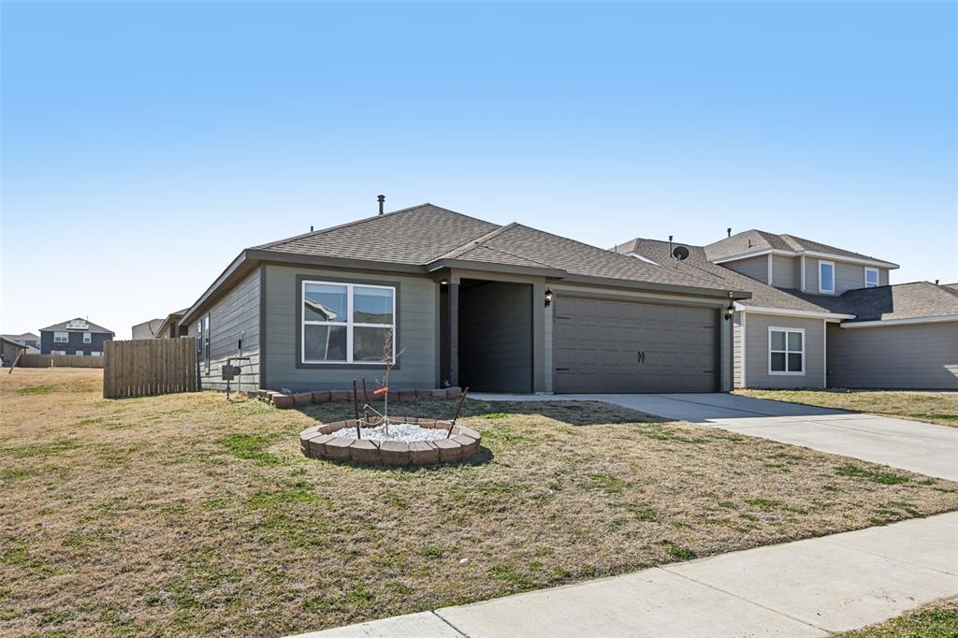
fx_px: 638
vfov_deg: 53.1
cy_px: 319
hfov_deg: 73.8
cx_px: 479
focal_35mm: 24
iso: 400
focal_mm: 24
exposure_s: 1/1000
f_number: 8
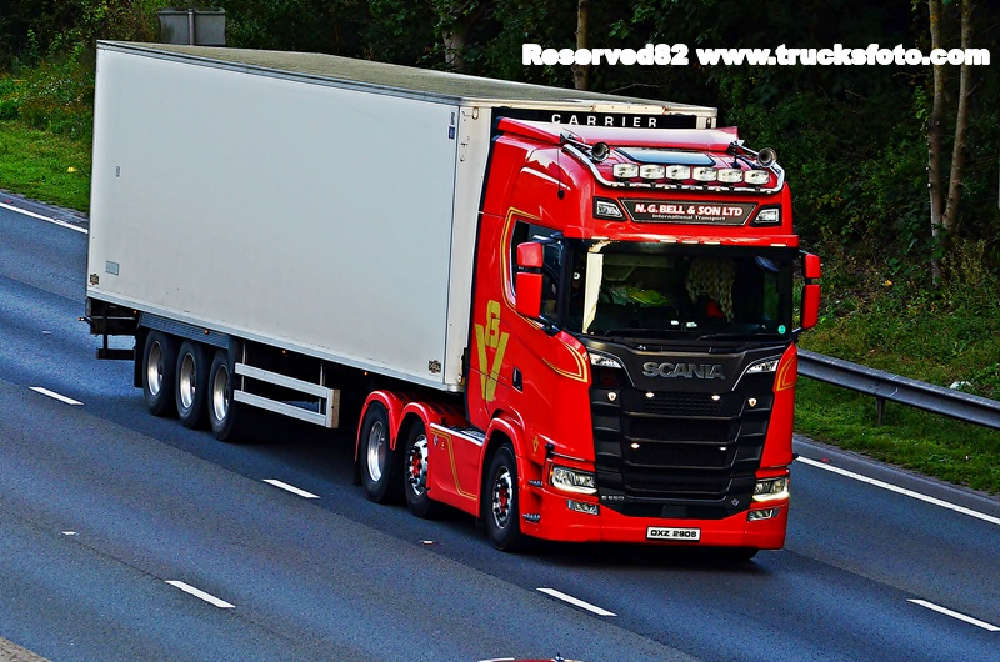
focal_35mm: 270
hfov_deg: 7.6
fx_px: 7485
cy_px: 331
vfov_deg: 5.1
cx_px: 500
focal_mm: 180
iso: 640
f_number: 8
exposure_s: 1/500
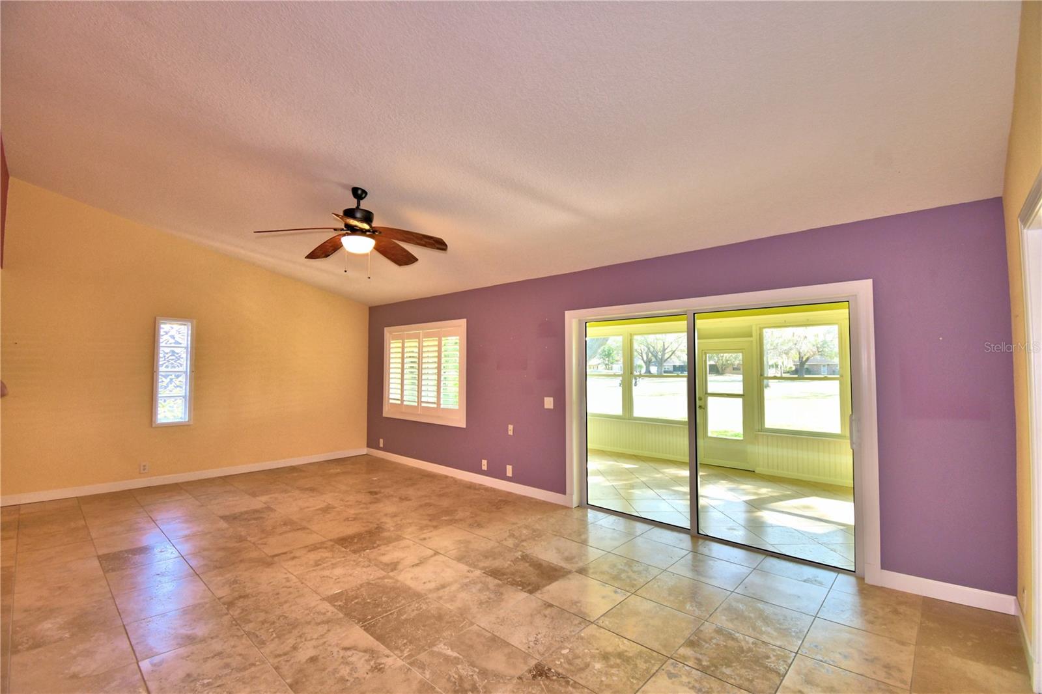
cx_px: 521
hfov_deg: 100.4
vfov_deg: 77.3
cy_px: 347
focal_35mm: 15
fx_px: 434
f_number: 4.5
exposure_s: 1/60
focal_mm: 10
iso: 200
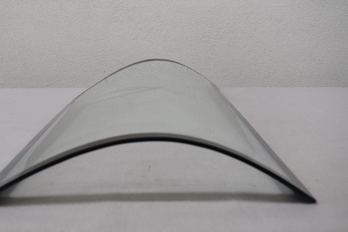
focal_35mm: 44
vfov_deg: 30.5
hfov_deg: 44.3
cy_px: 101
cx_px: 142
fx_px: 425
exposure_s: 1/125
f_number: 5.6
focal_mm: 24
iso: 360
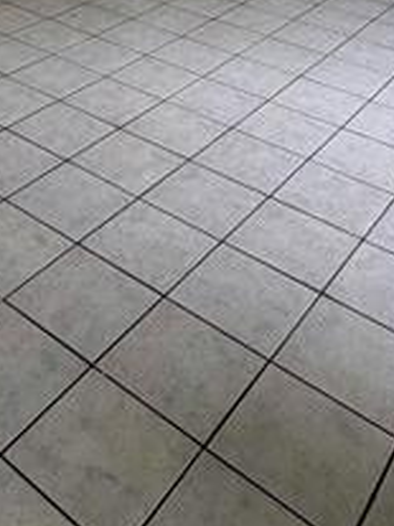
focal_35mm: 52
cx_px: 61
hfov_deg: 27.3
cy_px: -198
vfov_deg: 28.4
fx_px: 790
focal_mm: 2.22
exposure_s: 1/120
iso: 100
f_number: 2.2
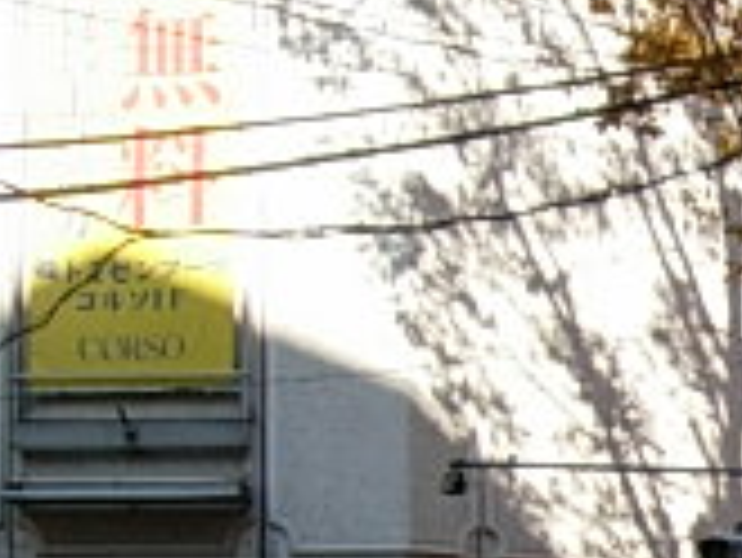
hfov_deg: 11.7
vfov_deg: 9.1
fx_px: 3411
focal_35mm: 159
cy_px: 900
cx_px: 1223
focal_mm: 8.5
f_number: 2.9
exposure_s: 1/575
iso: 64
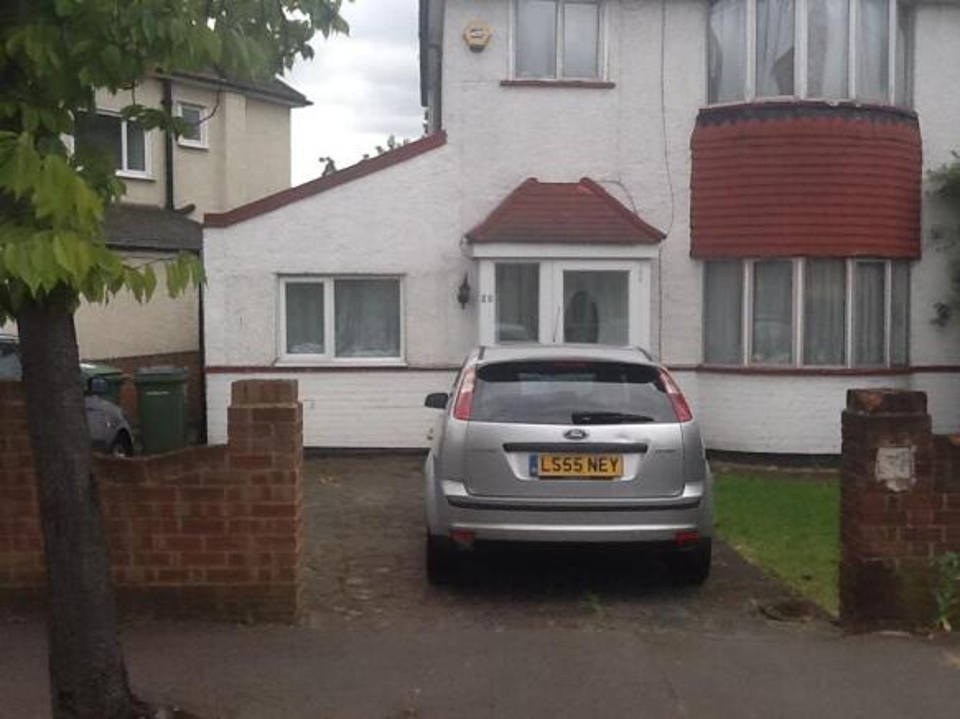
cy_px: 360
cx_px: 480
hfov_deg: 43.0
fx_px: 1220
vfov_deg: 32.9
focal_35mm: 44
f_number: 2.4
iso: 40
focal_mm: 2.03
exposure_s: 1/535
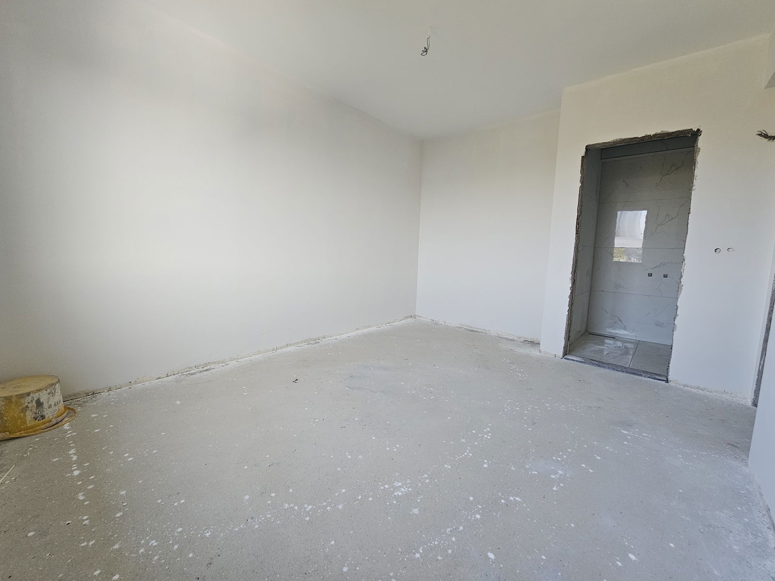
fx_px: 291
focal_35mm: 13
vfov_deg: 89.9
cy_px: 290
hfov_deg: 106.2
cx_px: 388
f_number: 2.2
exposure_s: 1/70.8
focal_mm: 2.2
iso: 80
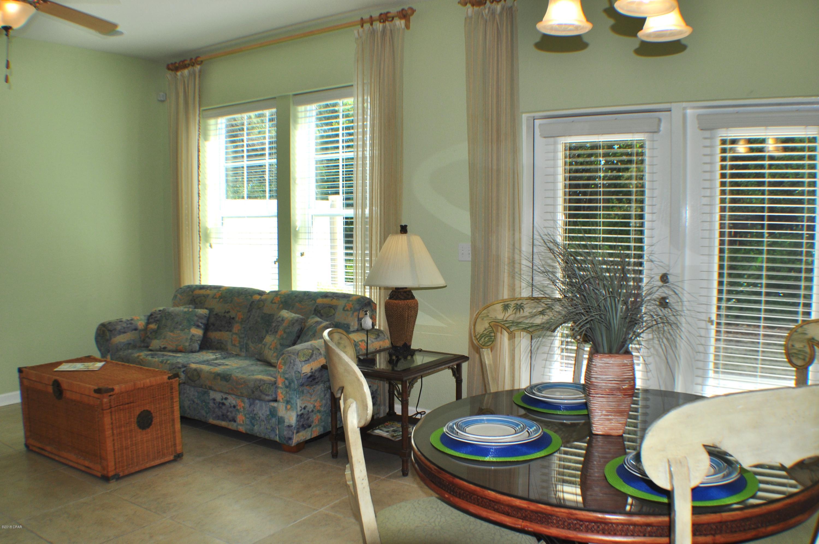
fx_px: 818
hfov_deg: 53.2
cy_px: 272
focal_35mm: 36
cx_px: 410
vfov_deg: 36.8
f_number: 7.1
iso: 250
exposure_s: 1/200
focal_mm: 24
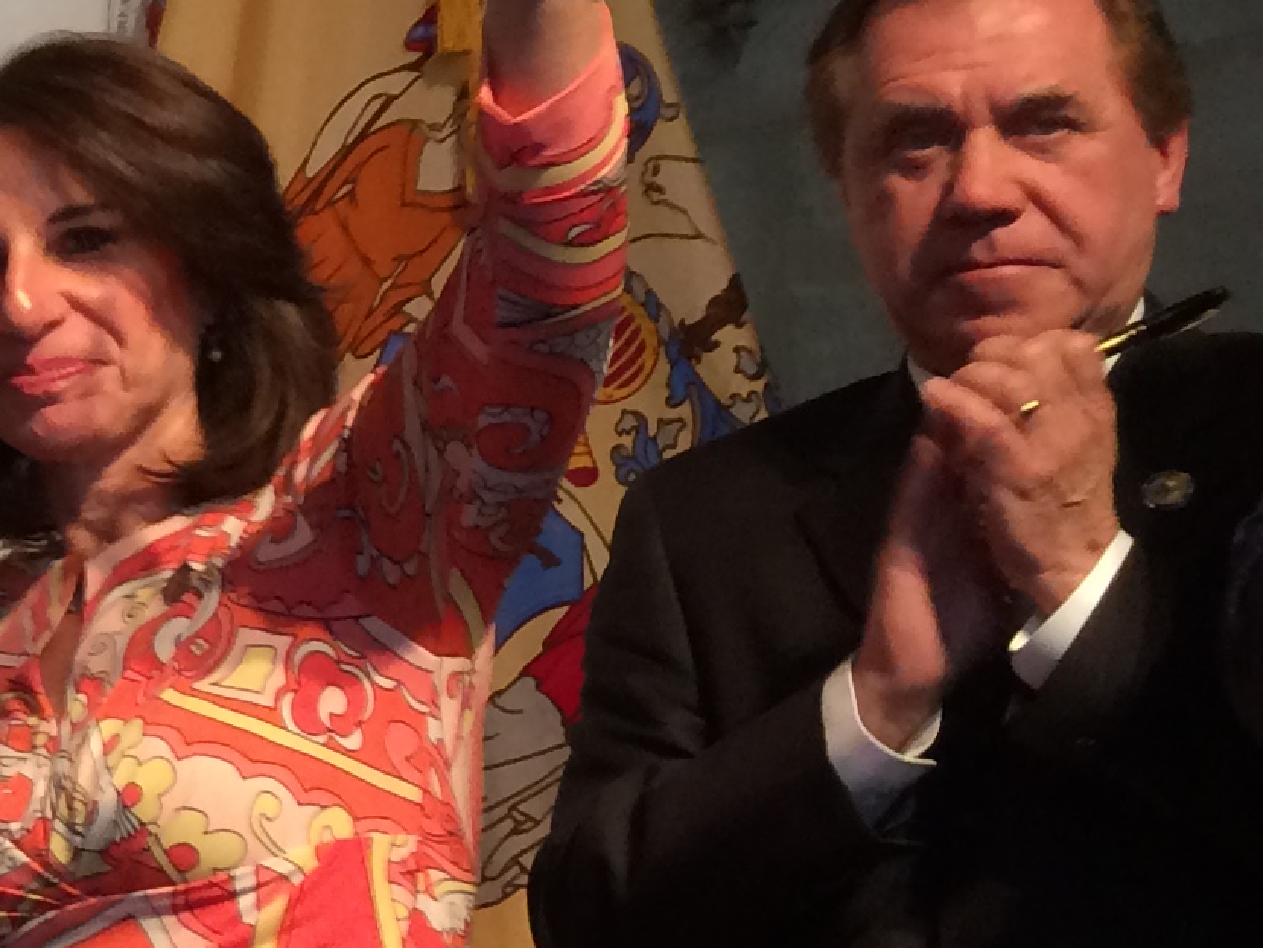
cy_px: 450
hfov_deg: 14.5
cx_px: -1217
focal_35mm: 114
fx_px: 4161
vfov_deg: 13.0
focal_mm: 4.15
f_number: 2.2
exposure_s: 1/30
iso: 80
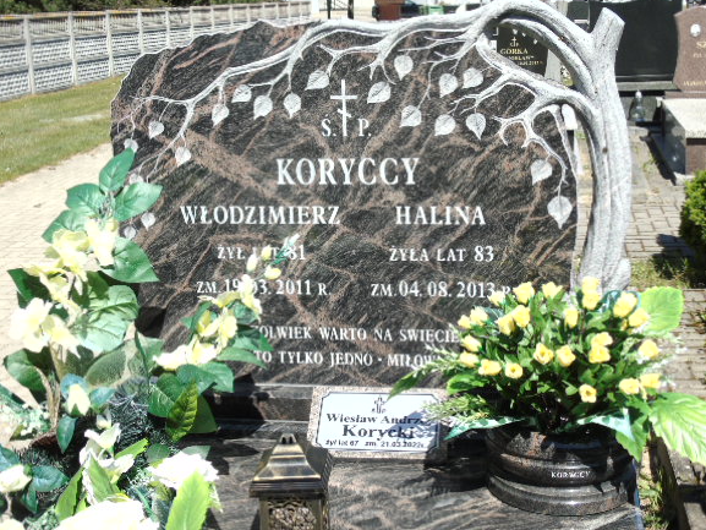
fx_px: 1040
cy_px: 275
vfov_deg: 28.6
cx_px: 352
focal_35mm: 51
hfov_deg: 37.5
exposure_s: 1/640
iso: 80
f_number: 4.1
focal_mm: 8.2
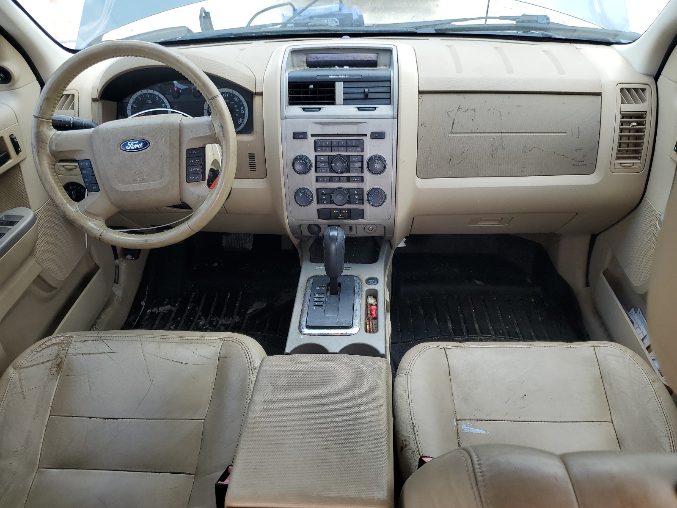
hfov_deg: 67.3
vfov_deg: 53.1
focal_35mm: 26
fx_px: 508
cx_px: 338
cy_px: 254
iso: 50
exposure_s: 1/312
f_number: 1.5
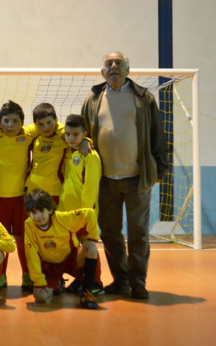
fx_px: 760
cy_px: 172
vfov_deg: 25.6
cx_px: -39
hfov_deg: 15.6
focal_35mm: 81
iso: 3200
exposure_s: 1/80
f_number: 5
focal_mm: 35
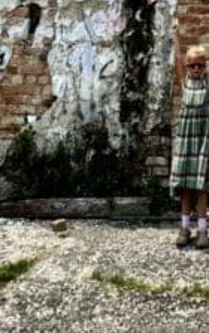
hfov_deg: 18.4
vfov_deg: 17.9
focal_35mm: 68
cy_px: -366
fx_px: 618
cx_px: 237
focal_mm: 2.22
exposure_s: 1/1789
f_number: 2.2
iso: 50
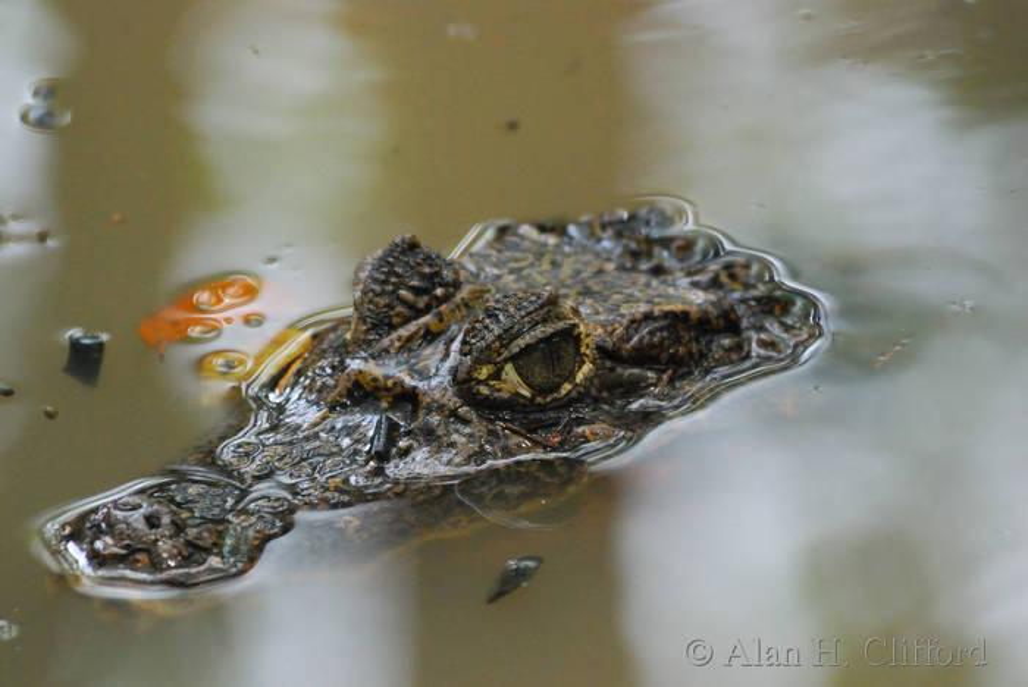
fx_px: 15861
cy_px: 344
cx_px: 514
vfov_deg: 2.5
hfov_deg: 3.7
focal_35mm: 555
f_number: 5.6
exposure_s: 1/200
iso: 1600
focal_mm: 370
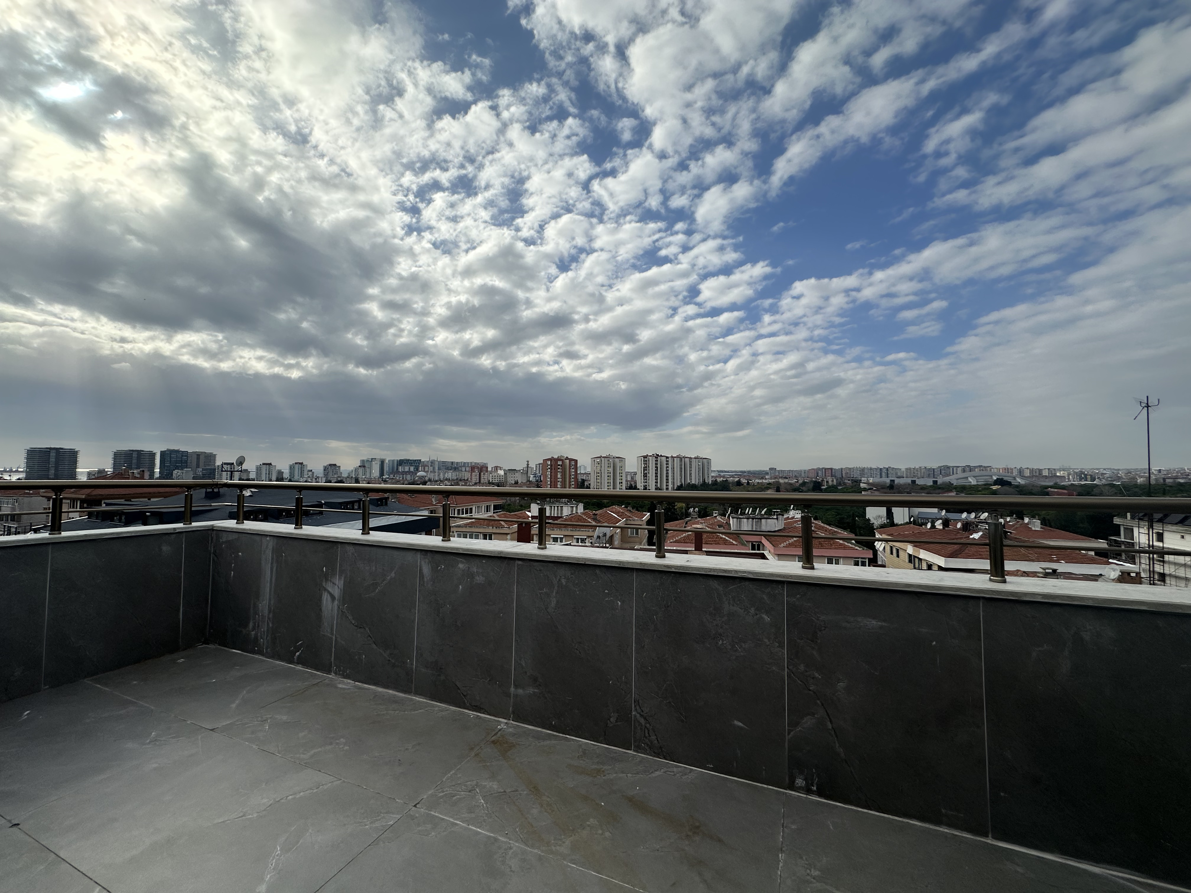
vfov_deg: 85.7
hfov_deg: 102.1
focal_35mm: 14
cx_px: 596
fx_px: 482
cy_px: 446
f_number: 2.2
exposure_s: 1/3125
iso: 50
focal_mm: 2.22
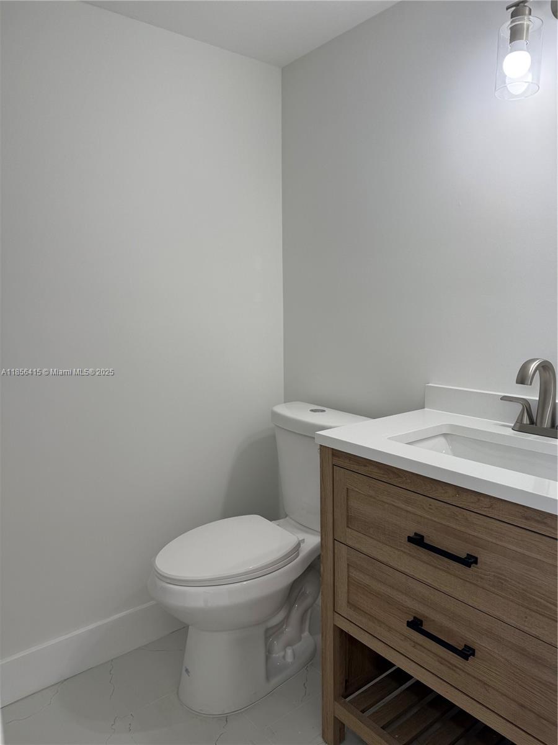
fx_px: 516
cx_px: 279
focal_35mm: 24
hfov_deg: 56.8
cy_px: 372
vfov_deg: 71.6
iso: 64
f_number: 1.78
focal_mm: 6.76
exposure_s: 1/165
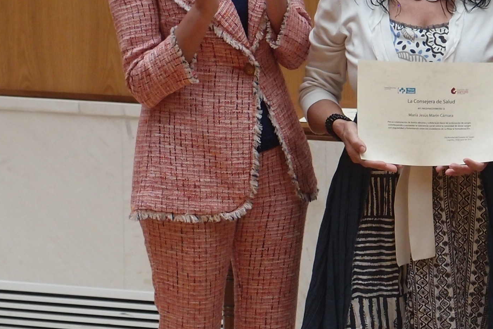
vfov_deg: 5.5
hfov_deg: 8.2
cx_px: 446
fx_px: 3410
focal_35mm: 249
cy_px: 145
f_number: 2.4
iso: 160
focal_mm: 19.84
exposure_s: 1/200
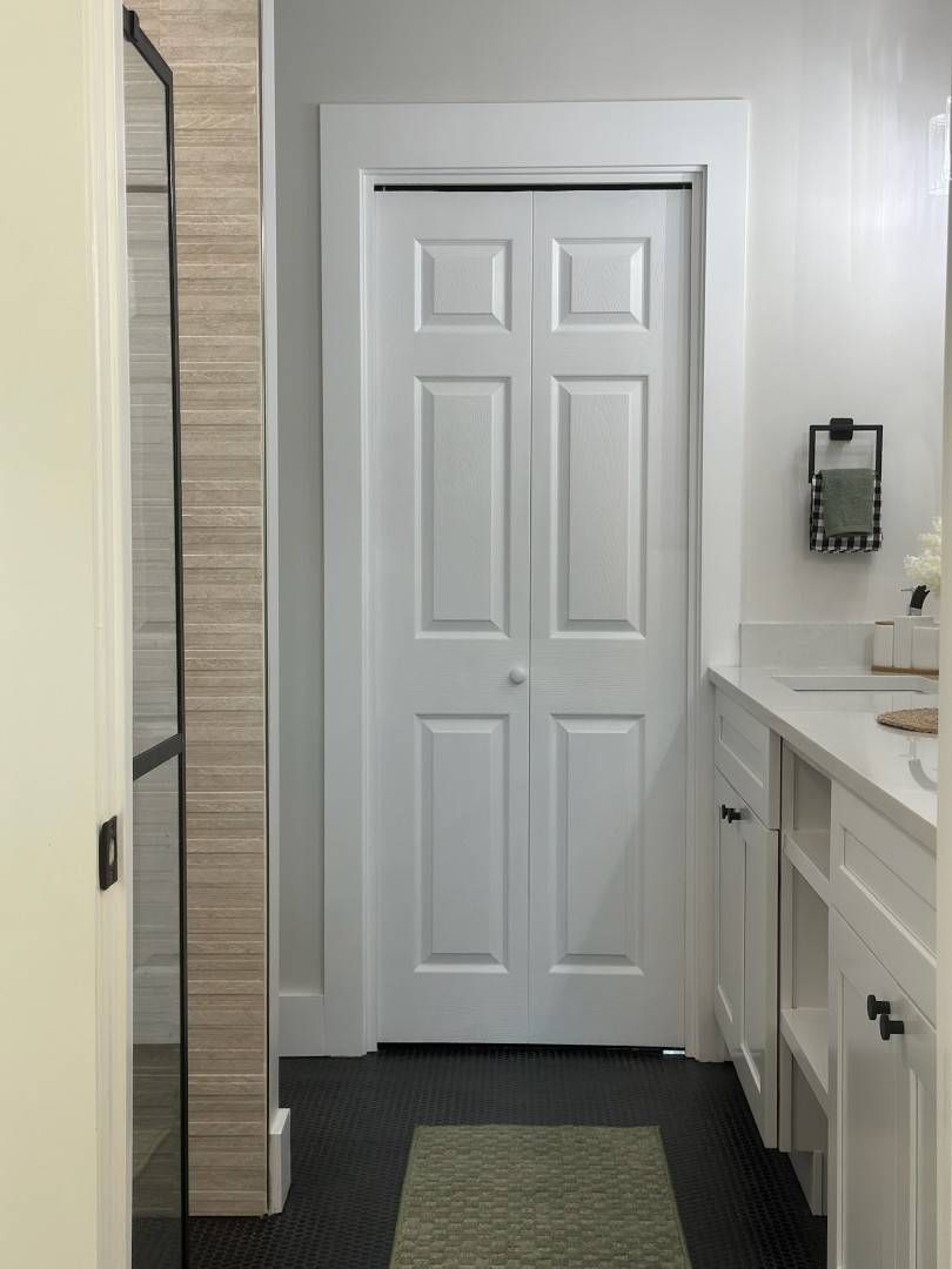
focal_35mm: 48
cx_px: 476
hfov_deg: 30.3
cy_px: 634
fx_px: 1760
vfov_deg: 39.7
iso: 80
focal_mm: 6.86
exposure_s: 1/120
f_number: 1.78
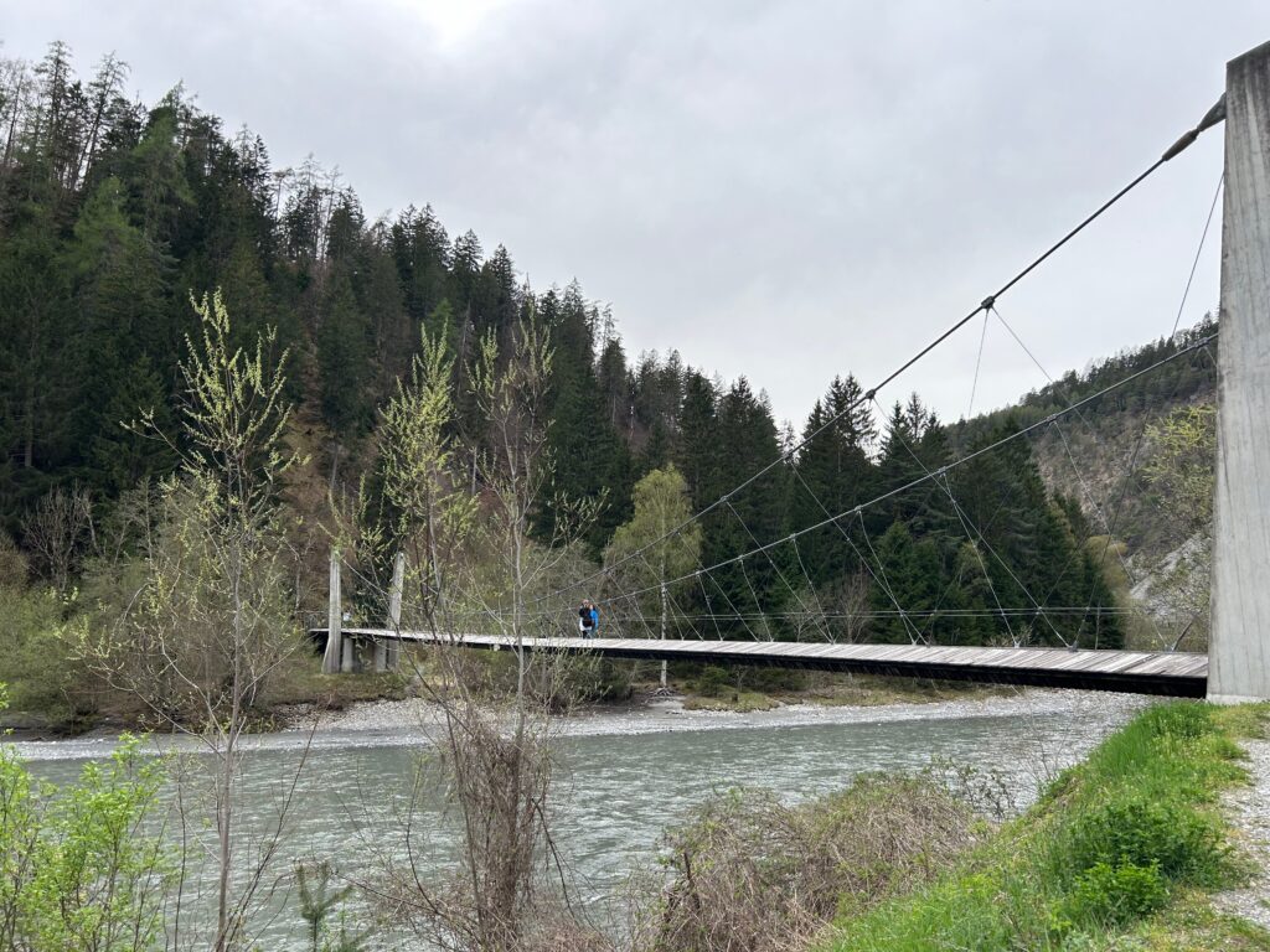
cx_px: 635
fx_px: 954
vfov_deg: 53.1
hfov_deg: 67.3
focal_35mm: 26
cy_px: 476
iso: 50
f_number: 1.5
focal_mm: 5.7
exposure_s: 1/2994
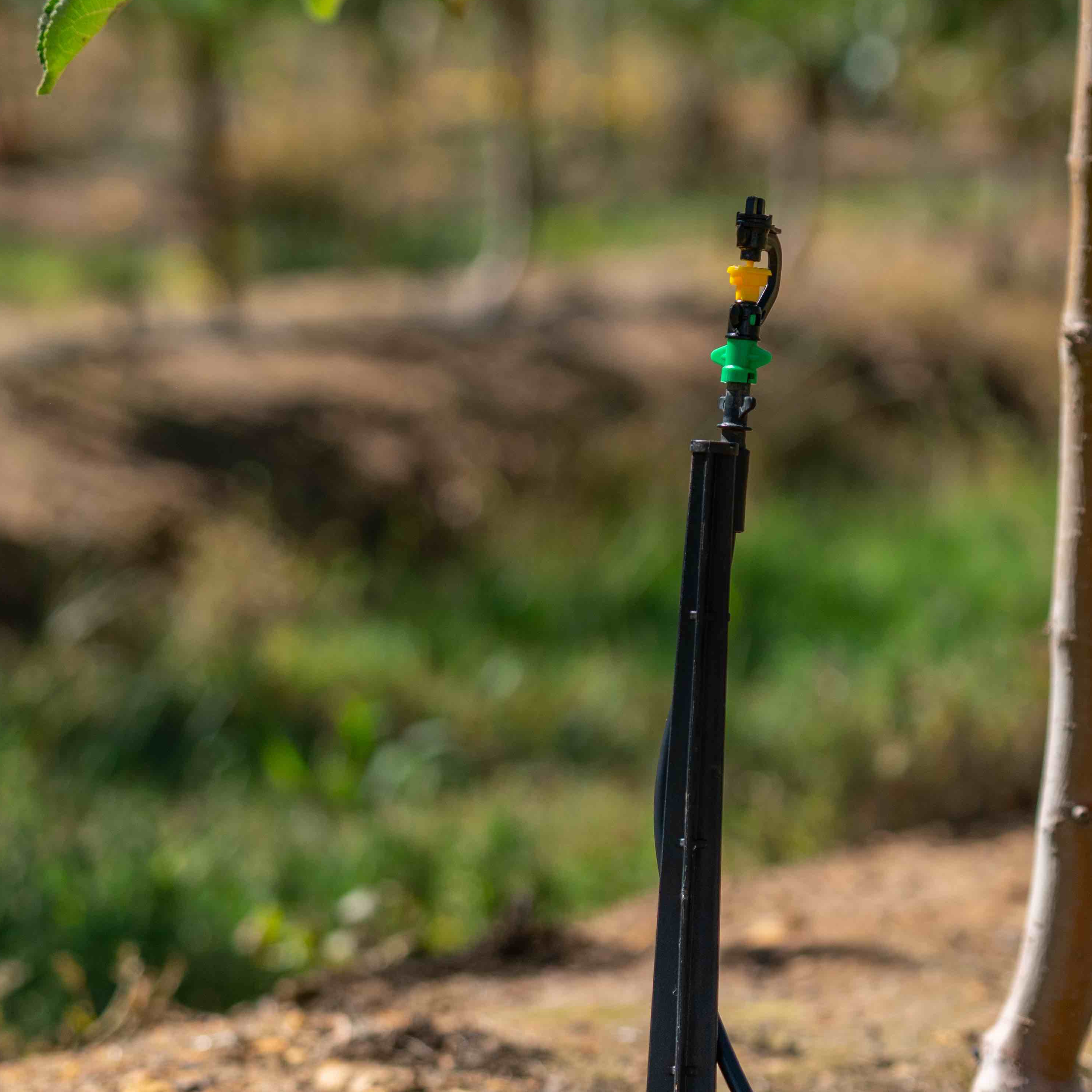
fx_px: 8244
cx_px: 744
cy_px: 674
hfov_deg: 7.6
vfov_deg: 7.6
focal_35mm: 231
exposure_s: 1/1250
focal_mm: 101
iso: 200
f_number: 4.5
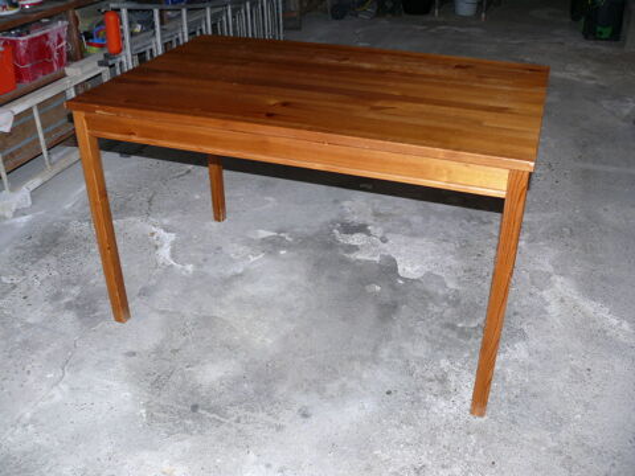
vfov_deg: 40.7
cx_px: 318
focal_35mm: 35
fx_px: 642
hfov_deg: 52.6
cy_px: 238
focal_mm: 7.4
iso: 100
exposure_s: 1/30
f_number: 2.8
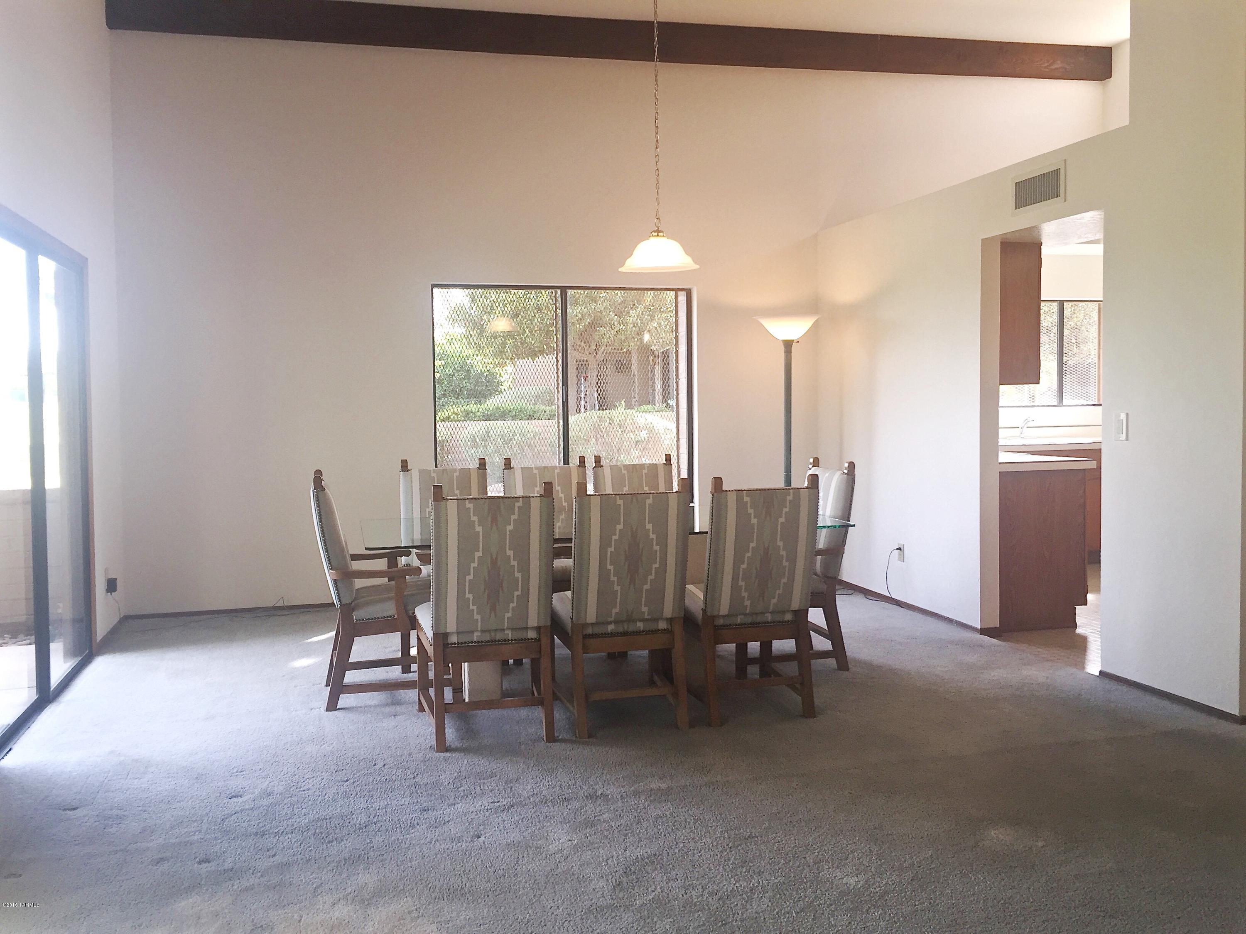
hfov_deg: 61.7
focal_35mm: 29
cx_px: 623
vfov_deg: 48.2
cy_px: 467
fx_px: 1044
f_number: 2.2
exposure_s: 1/60
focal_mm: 4.15
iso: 32
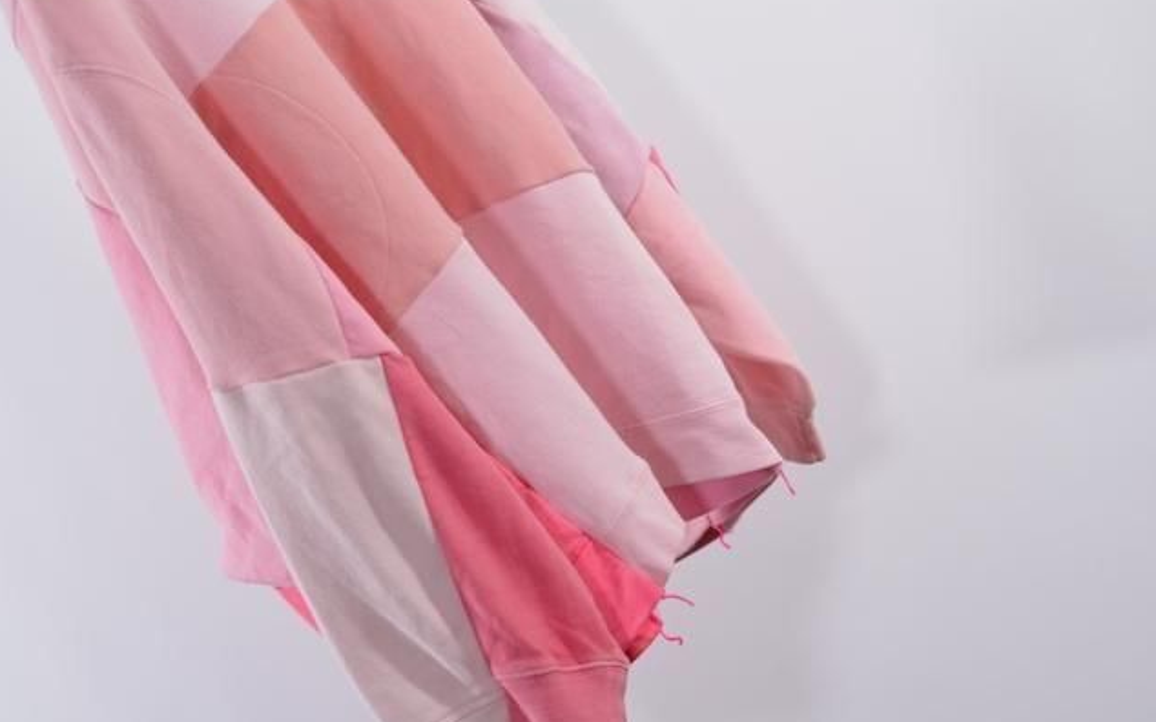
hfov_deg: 26.8
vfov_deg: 16.9
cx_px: 520
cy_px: 370
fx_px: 2425
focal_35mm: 77
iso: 800
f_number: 4.5
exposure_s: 1/80
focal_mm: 40
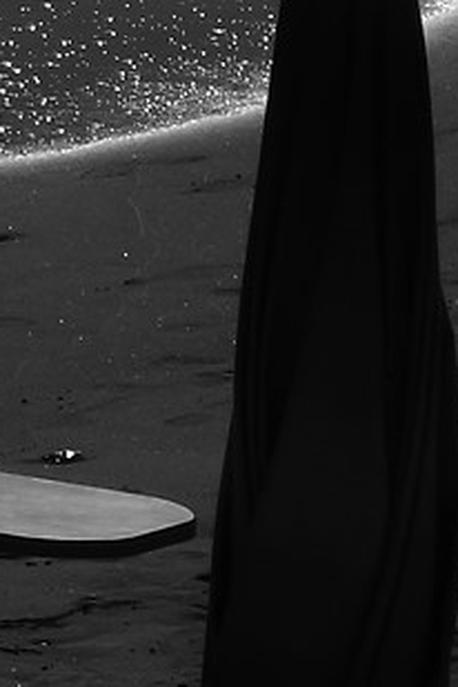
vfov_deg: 3.4
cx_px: -634
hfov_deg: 2.3
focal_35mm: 605
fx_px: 11545
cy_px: -327
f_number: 8
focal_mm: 28.84
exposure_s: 1/1600
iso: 80
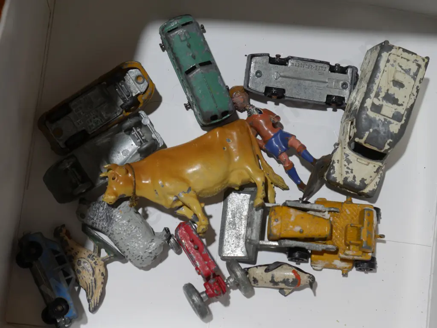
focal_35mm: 84
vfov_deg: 17.6
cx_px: 218
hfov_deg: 23.3
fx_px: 1061
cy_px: 164
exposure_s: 1/100
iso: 500
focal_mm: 42
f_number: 5.6
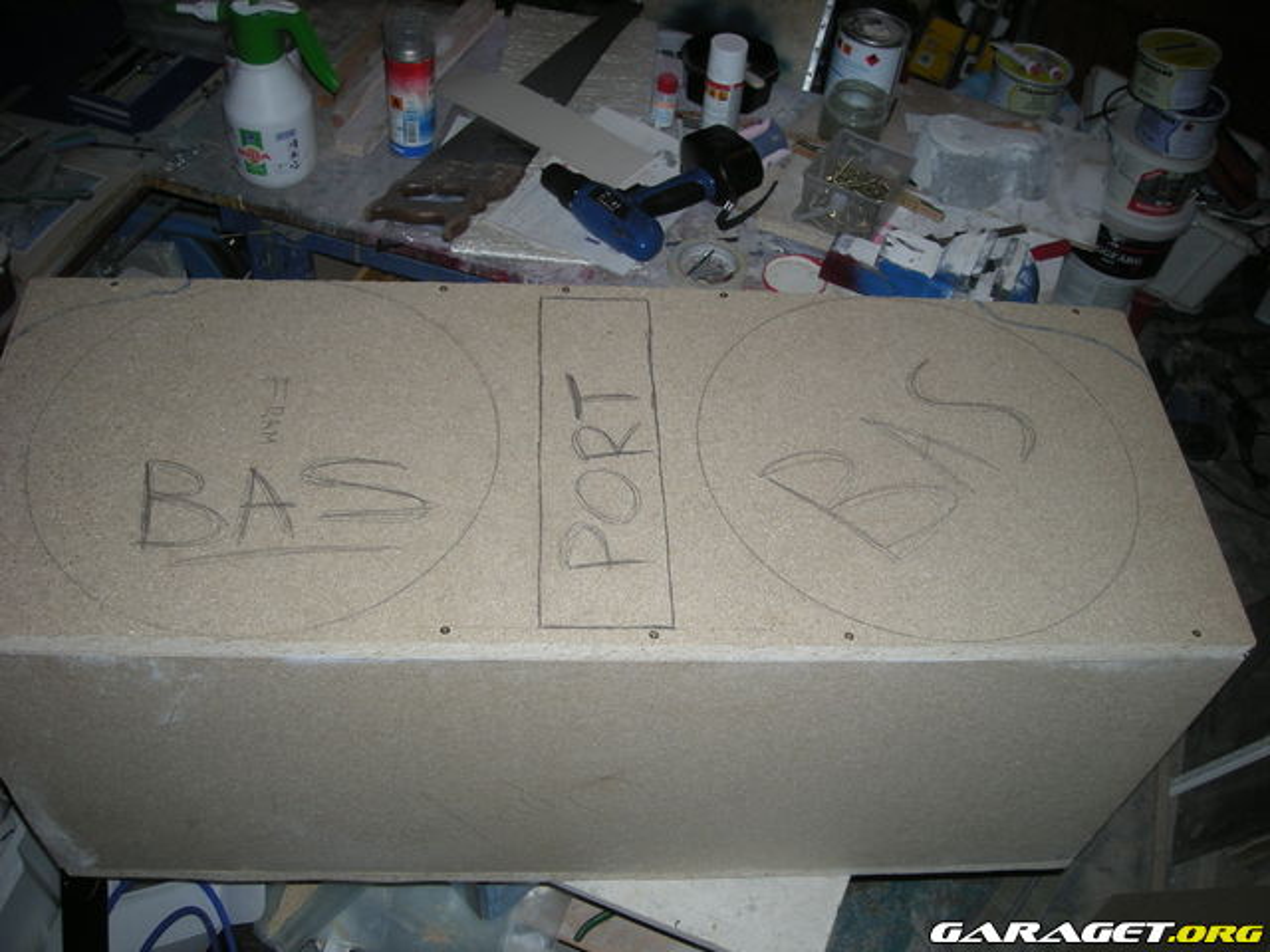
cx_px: 635
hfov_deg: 52.6
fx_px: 1284
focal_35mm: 35
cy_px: 476
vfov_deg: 40.7
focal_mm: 5.7
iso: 50
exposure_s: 1/60
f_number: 2.8
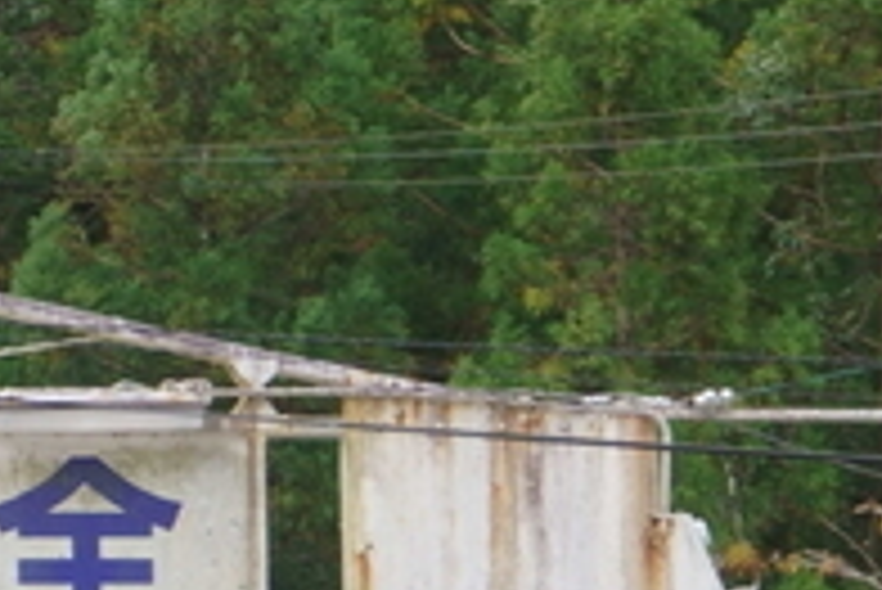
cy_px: 1419
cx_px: -1148
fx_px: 11253
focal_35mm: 459
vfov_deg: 3.0
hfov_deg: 4.4
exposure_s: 1/100
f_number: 8
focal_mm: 50
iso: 160
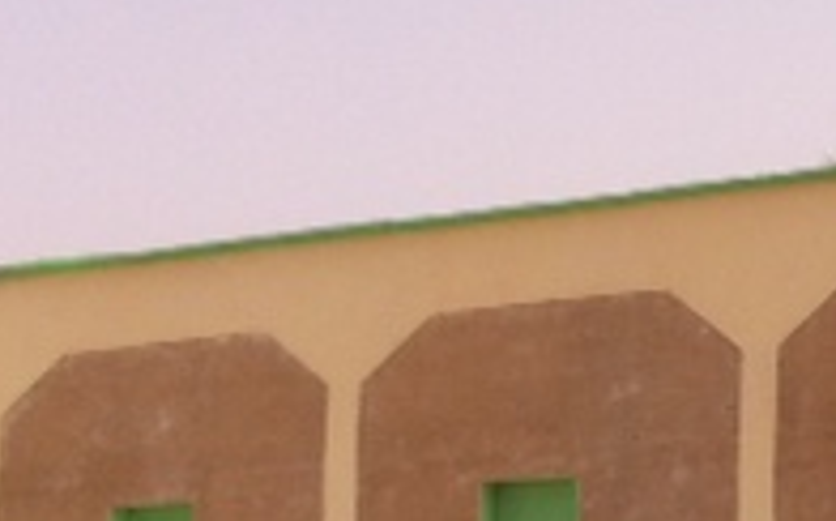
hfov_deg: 16.8
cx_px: 857
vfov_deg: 10.8
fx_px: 2754
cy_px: 367
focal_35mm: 121
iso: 80
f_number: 2.8
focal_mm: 3.85
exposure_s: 1/2514
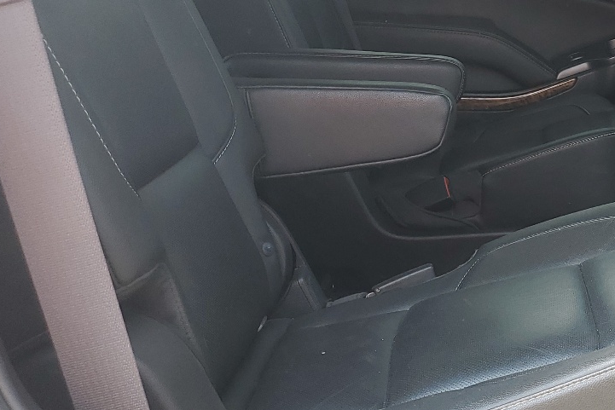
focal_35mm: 60
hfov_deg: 30.4
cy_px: 116
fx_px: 1025
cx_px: 649
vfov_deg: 22.5
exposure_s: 1/179
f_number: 1.5
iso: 50
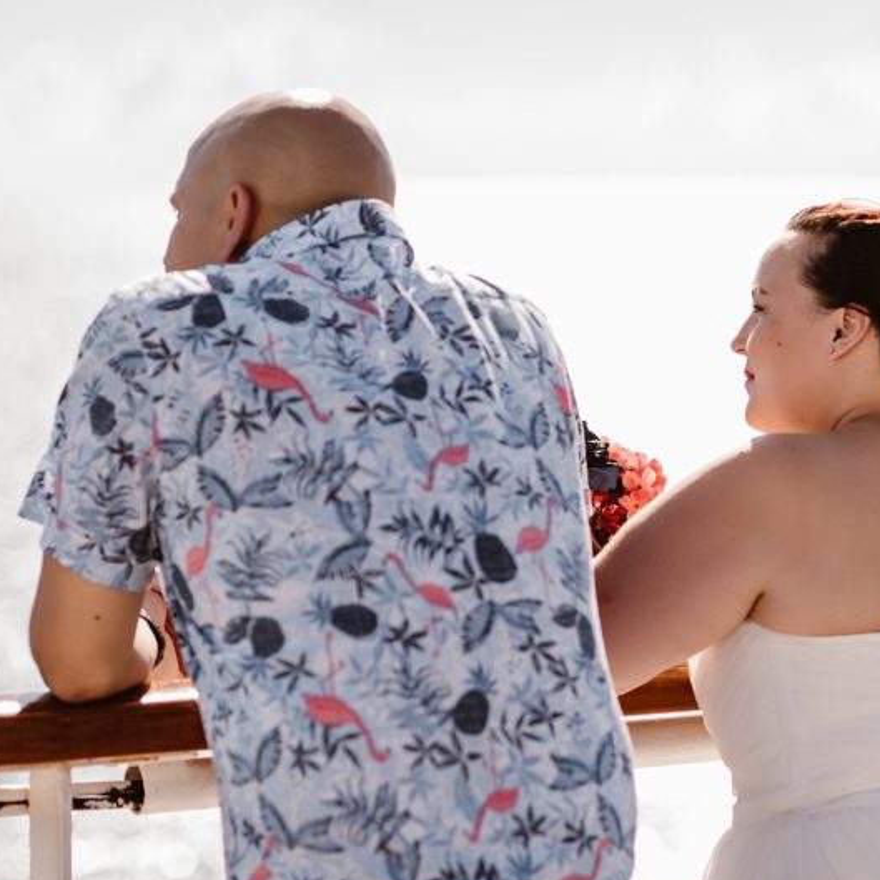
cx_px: 629
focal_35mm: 140
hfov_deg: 12.4
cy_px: 378
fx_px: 4027
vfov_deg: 12.5
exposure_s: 1/4000
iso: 200
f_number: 2.2
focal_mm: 85
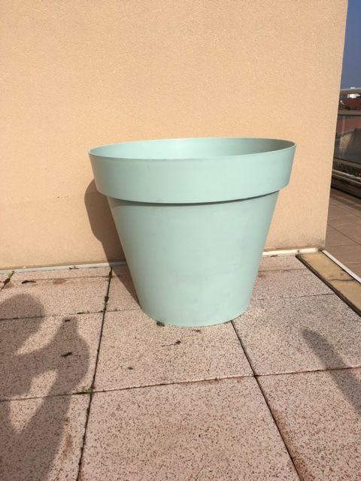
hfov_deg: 48.2
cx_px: 180
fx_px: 403
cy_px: 240
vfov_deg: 61.7
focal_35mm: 29
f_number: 2.2
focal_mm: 4.15
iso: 25
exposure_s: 1/3846
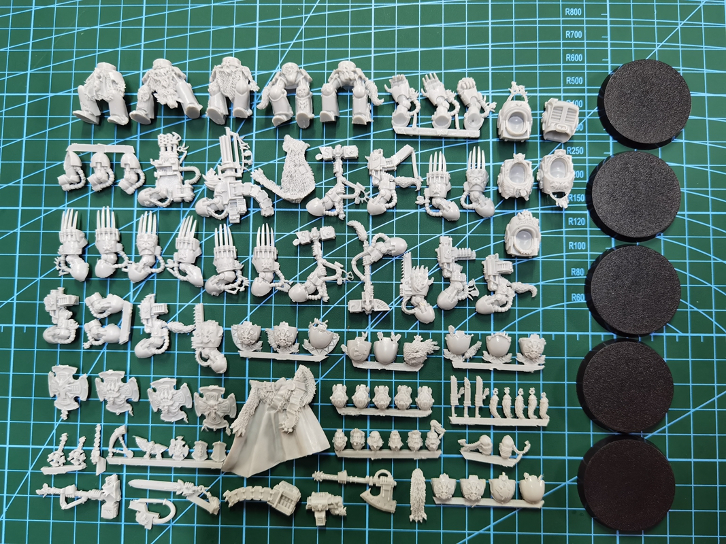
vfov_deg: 51.3
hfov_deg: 65.3
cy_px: 272
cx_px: 363
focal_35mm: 27
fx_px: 566
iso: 320
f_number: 1.9
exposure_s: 1/50
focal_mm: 6.71
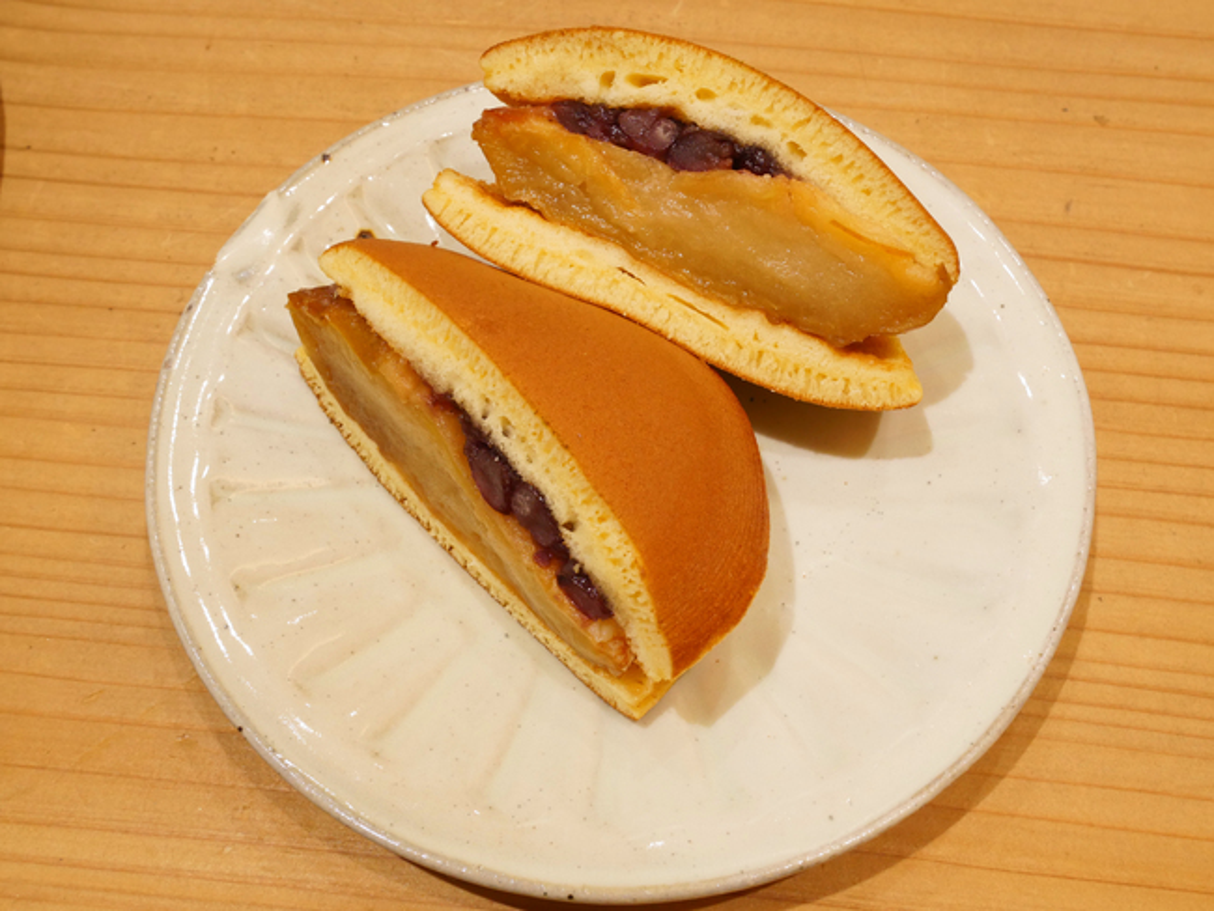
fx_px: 1333
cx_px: 607
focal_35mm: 38
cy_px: 456
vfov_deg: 37.7
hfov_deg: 49.0
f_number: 10
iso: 640
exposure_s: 1/25
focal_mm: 19
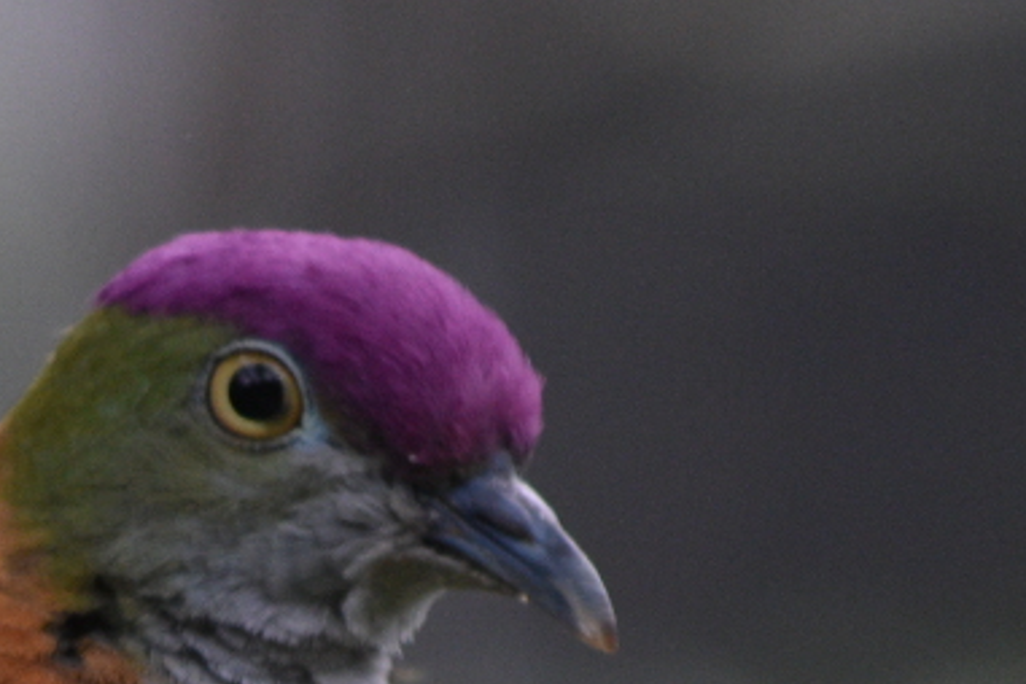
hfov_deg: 1.6
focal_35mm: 1275
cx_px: -240
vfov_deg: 1.1
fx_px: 36335
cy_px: 1023
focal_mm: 200
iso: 800
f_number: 5
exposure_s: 1/160
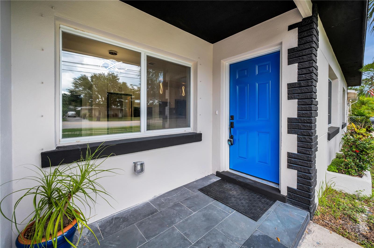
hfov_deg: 104.3
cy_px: 124
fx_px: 145
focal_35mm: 14
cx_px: 187
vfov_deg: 81.1
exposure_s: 1/160
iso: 400
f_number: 8
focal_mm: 14
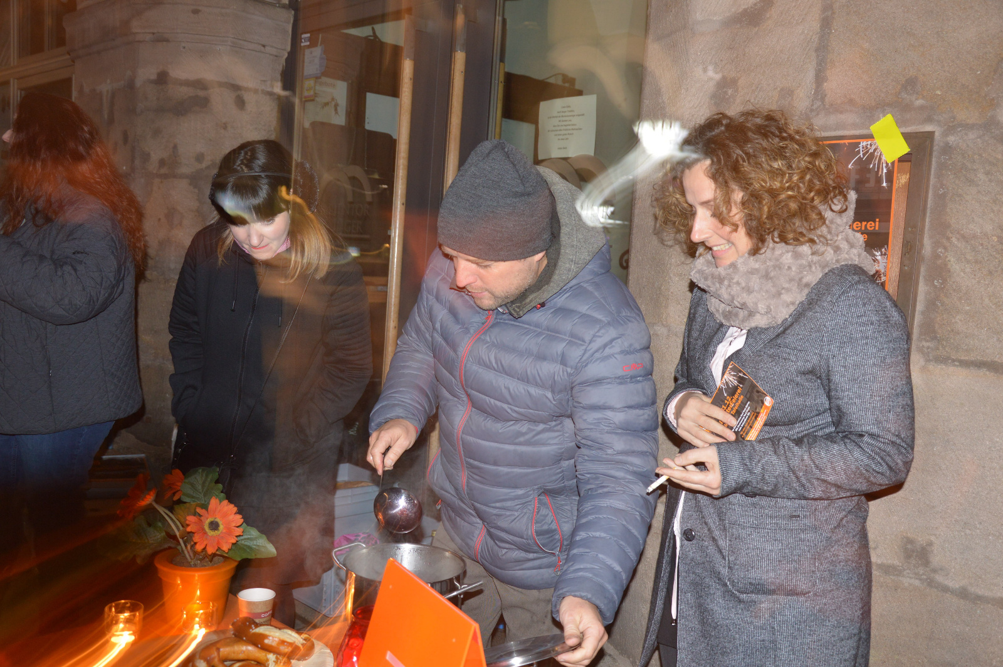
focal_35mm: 33
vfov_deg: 39.9
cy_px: 334
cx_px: 502
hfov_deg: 57.3
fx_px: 918
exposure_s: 1
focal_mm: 22
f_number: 4
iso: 400
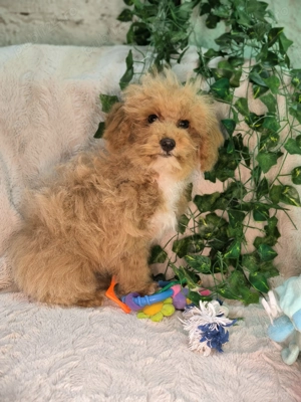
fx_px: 406
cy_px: 201
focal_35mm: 35
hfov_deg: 40.7
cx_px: 150
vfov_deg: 52.6
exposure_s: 1/100
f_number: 1.4
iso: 250
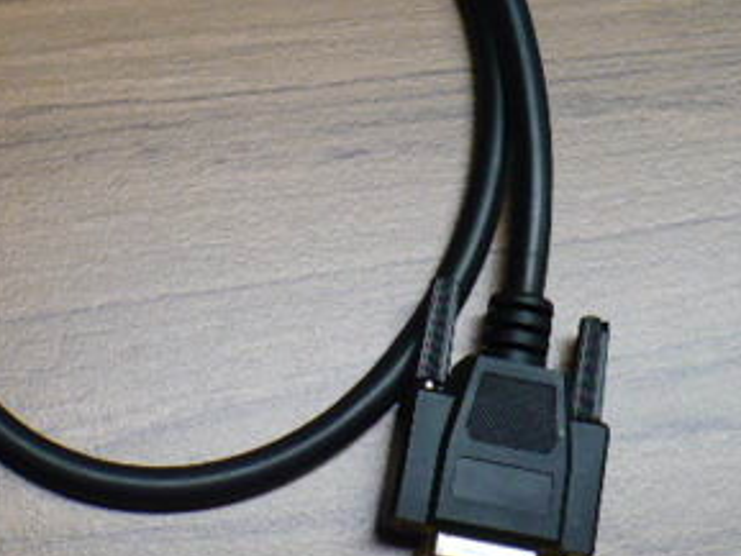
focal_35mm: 82
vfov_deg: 18.0
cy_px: 284
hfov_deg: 23.5
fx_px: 1756
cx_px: 149
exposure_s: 1/25
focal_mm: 6.1
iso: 200
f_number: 2.8
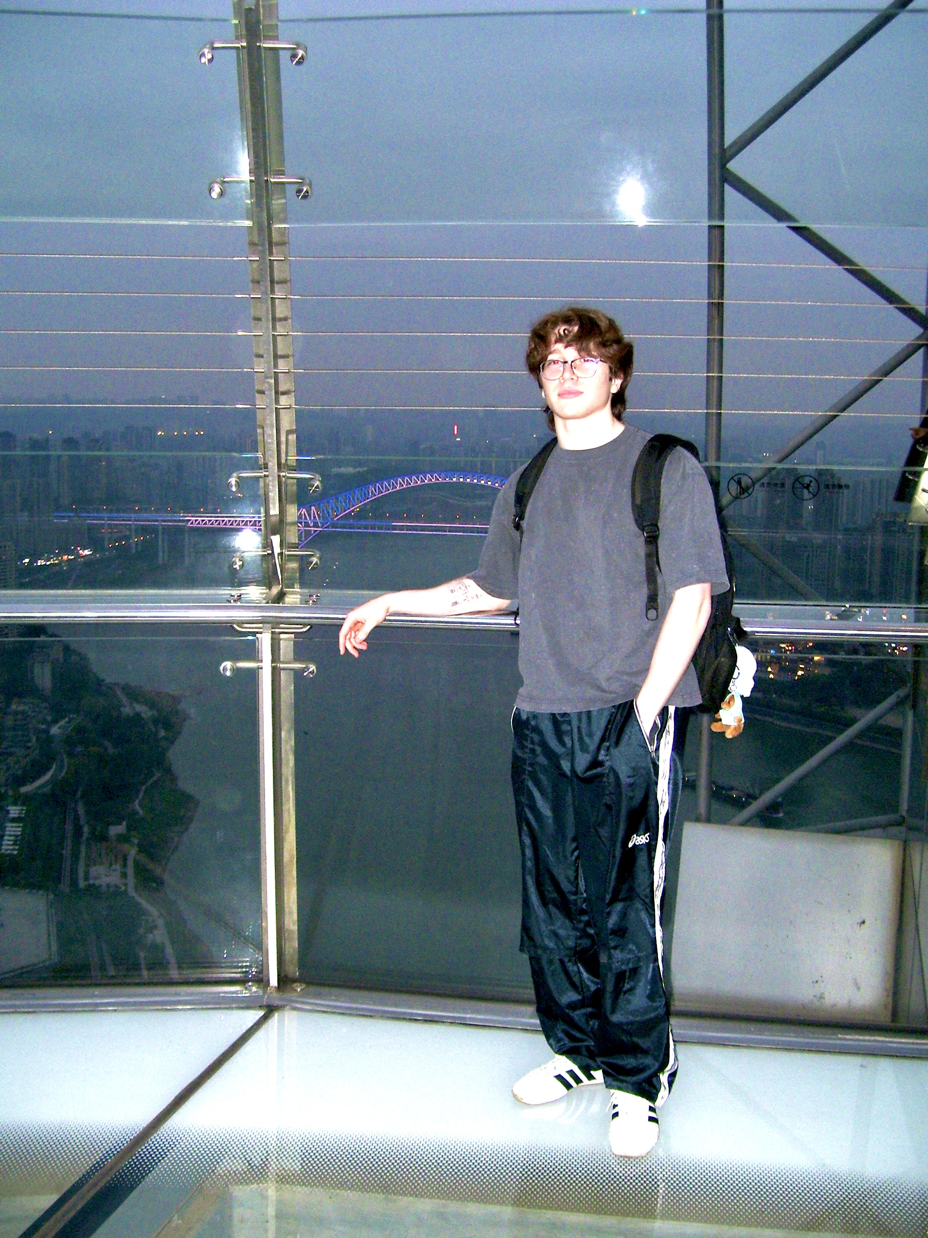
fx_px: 1323
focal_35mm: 37
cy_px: 619
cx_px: 464
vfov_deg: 50.1
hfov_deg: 38.7
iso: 80
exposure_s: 1/60
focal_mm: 6
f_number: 2.7
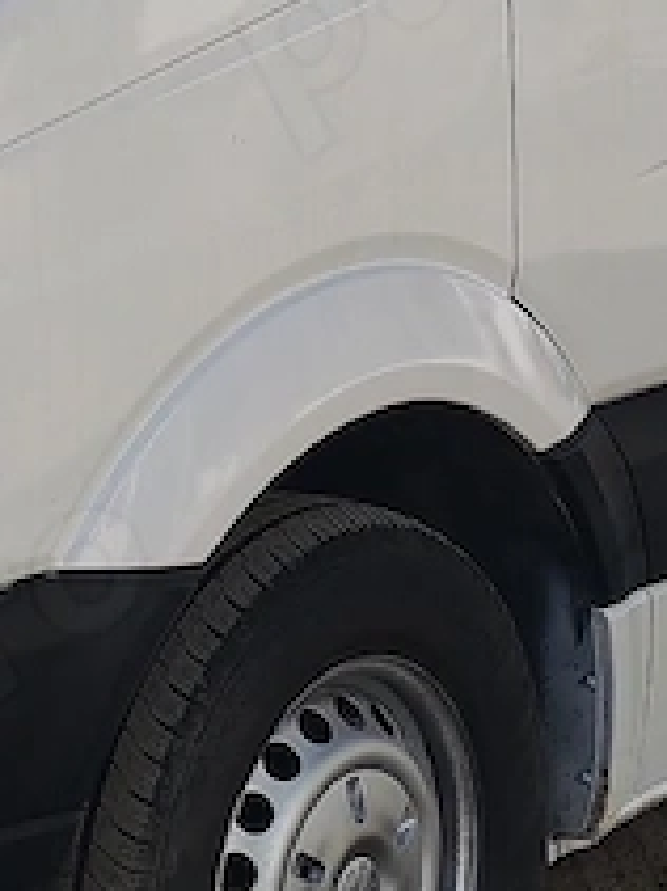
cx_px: 186
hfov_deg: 8.7
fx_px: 4398
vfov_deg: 11.4
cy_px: -4
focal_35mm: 171
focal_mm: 6.12
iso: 50
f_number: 1.9
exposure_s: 1/680
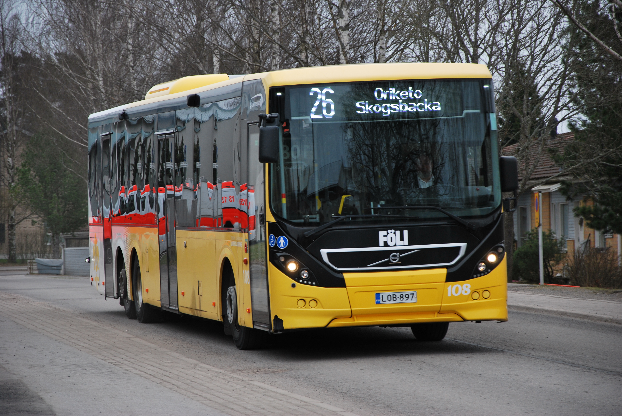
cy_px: 208
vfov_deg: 8.7
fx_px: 2725
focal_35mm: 158
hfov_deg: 13.0
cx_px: 311
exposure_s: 1/125
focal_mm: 105
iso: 200
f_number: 5.6
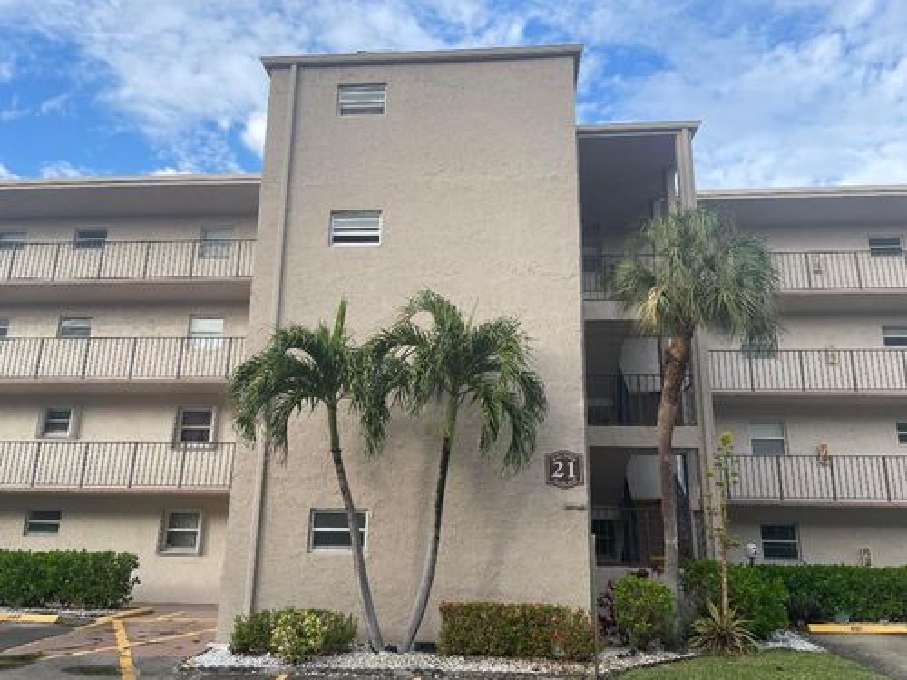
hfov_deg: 67.3
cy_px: 340
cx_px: 454
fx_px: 681
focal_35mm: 26
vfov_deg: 53.1
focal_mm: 4.2
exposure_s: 1/1247
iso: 32
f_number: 1.6
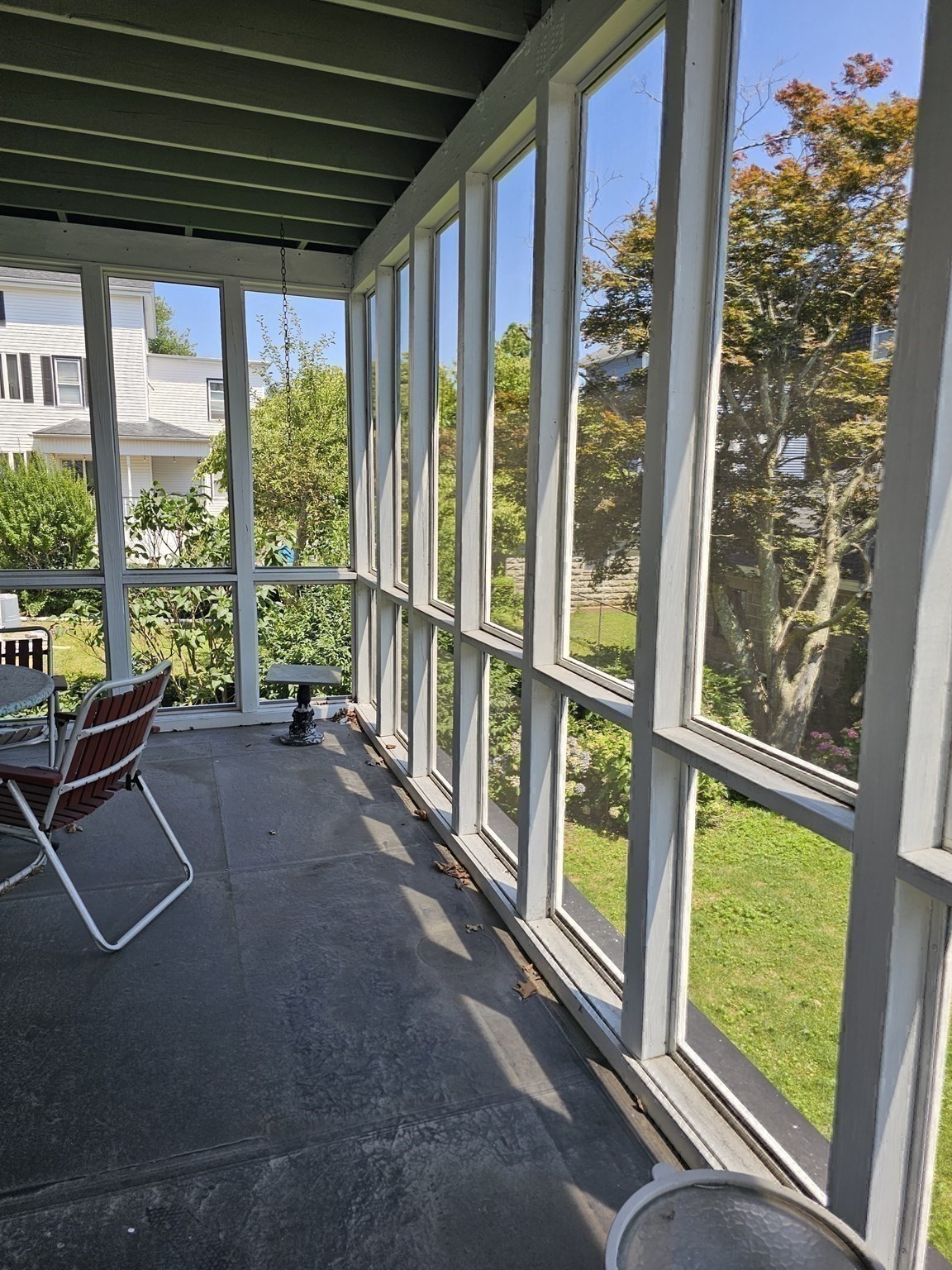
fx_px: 843
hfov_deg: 58.9
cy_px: 635
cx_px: 476
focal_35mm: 23
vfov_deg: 73.9
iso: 10
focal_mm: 6.3
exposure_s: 1/203
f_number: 1.7
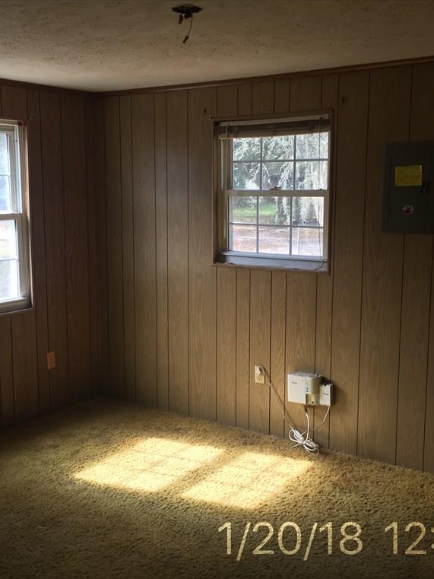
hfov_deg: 36.8
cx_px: 205
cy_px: 291
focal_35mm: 39
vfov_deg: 47.9
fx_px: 652
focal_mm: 4.15
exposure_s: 1/40
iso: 32
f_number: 2.2
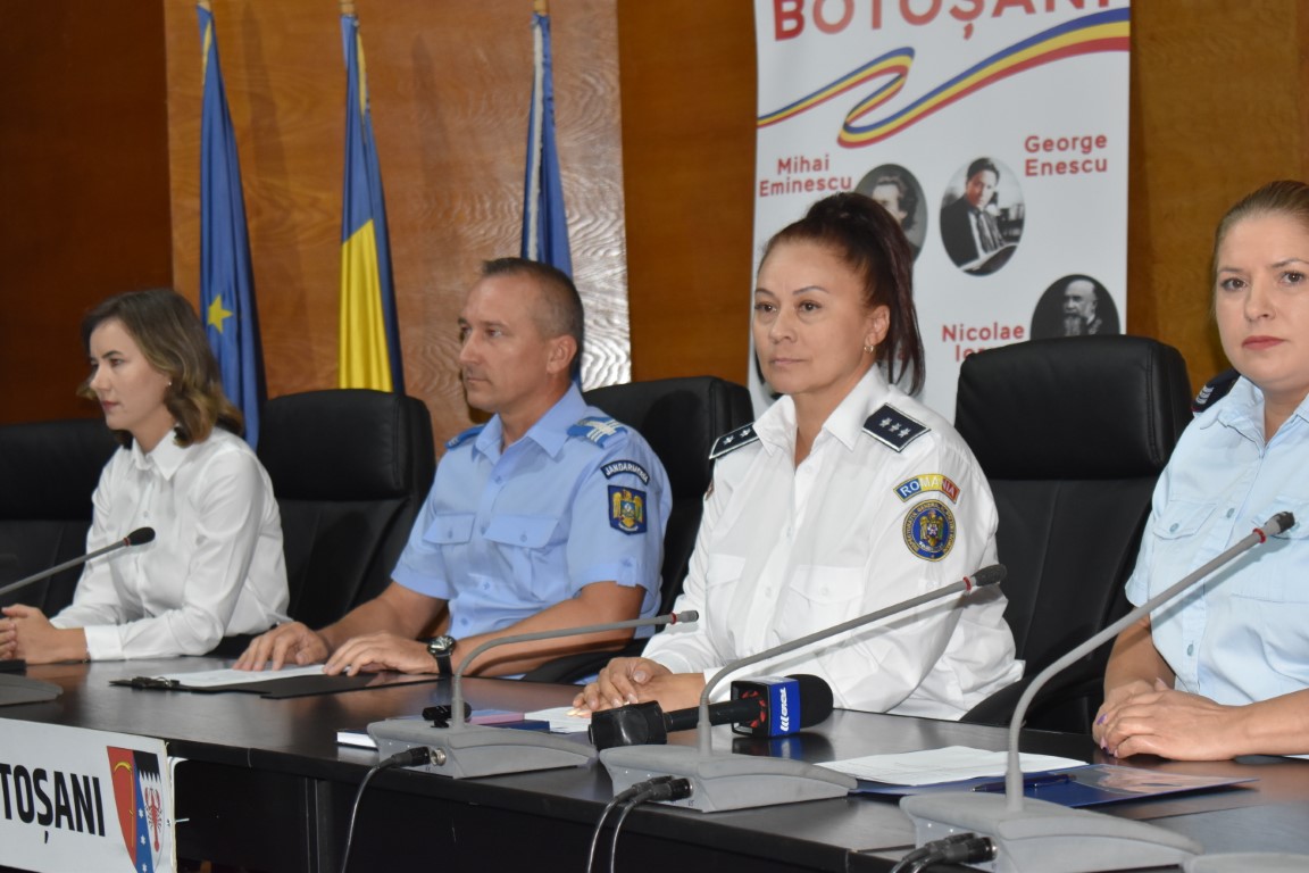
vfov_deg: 16.6
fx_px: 3000
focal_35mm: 82
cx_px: 654
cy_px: 436
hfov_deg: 24.6
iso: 1250
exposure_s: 1/60
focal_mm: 55
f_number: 5.6
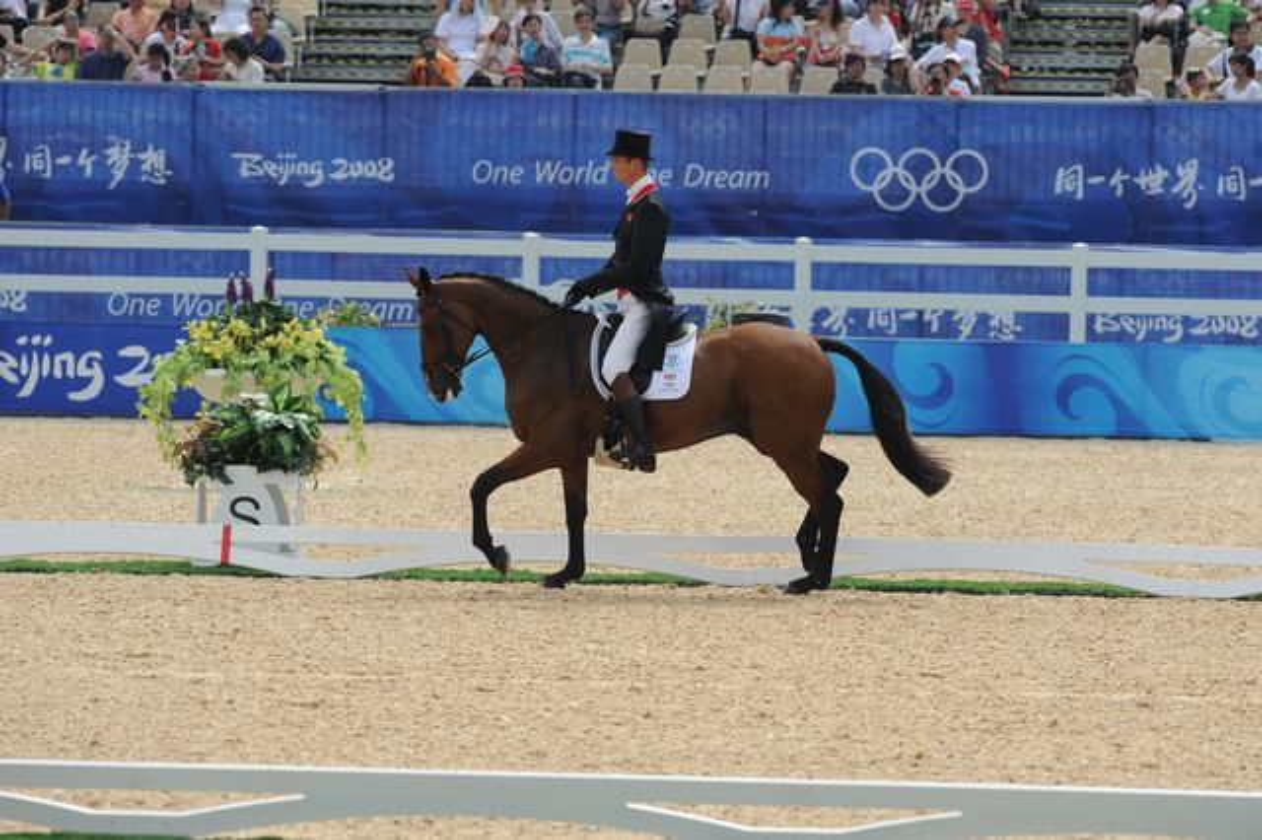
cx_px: 631
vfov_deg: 4.6
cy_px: 420
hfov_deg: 6.9
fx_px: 10511
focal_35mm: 300
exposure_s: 1/2500
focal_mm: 300
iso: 640
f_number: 5
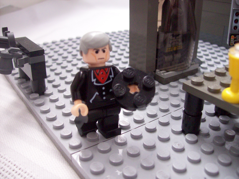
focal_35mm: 36
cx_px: 120
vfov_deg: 39.6
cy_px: 90
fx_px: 248
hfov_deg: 51.4
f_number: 2.7
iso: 148
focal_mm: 6
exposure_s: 1/32
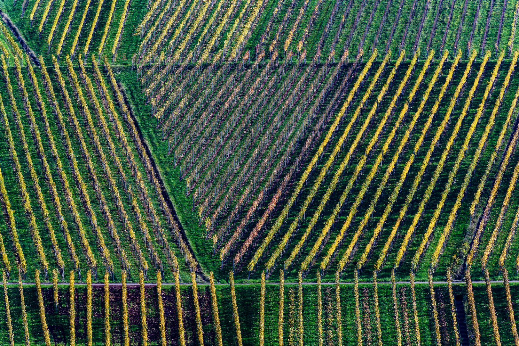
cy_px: 173
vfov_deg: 6.9
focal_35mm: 200
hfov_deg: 10.3
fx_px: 2881
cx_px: 260
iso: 100
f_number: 6.3
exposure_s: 1/320
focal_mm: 200
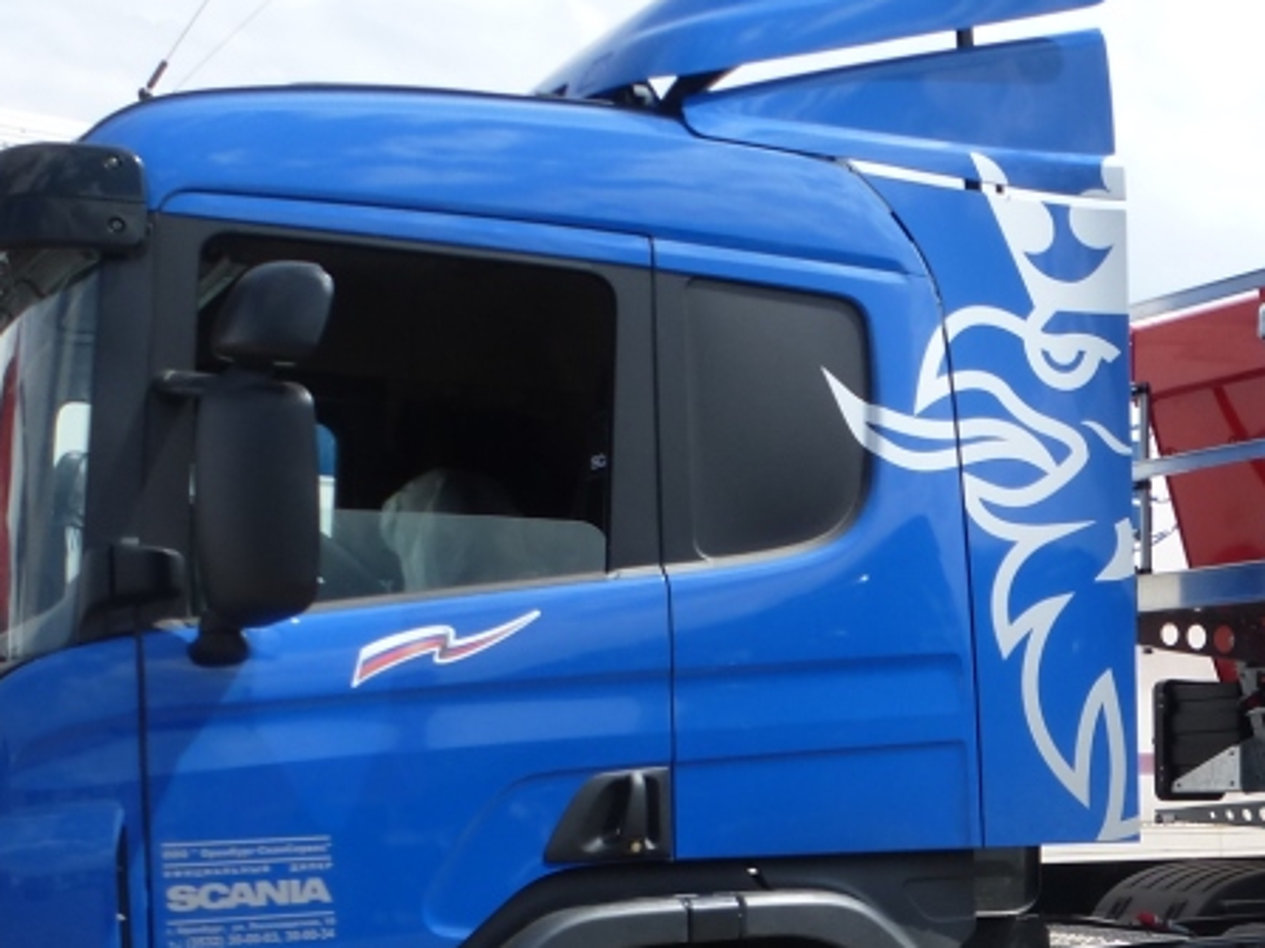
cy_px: 880
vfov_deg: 25.6
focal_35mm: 55
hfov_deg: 32.6
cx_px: 1214
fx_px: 2009
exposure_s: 1/640
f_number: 4
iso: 100
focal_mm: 4.3
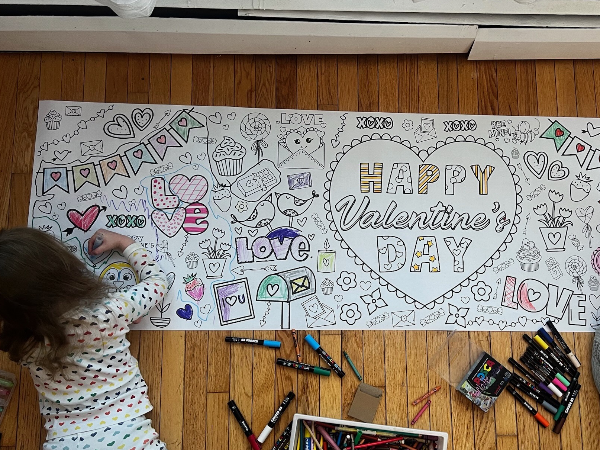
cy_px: 241
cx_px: 375
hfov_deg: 54.7
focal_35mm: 33
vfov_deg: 42.9
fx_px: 572
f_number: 1.5
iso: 160
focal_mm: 5.7
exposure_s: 1/60
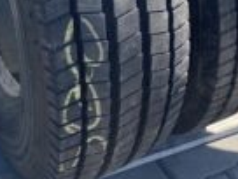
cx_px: 154
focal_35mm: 82
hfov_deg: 23.8
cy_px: -39
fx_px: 564
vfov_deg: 17.1
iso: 32
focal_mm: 4.25
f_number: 1.8
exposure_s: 1/1007
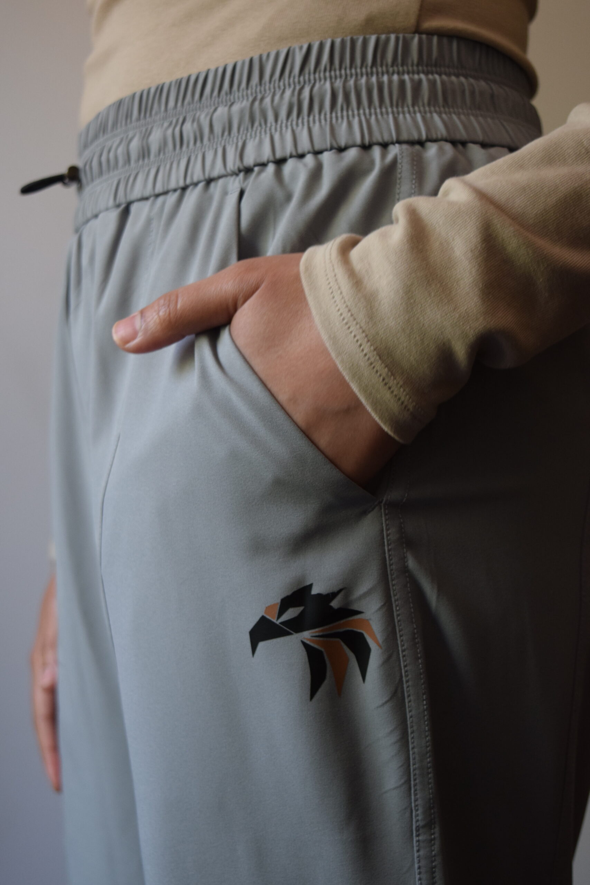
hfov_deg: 23.8
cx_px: 295
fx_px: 1401
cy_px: 442
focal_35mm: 57
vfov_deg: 35.1
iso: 900
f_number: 4.8
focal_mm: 38
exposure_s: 1/60
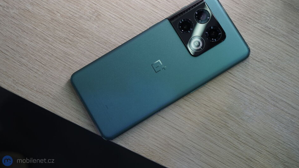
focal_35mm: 52
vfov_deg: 23.0
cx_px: 150
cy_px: 69
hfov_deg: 39.9
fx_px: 412
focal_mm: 49
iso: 1250
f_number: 6.3
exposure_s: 1/160
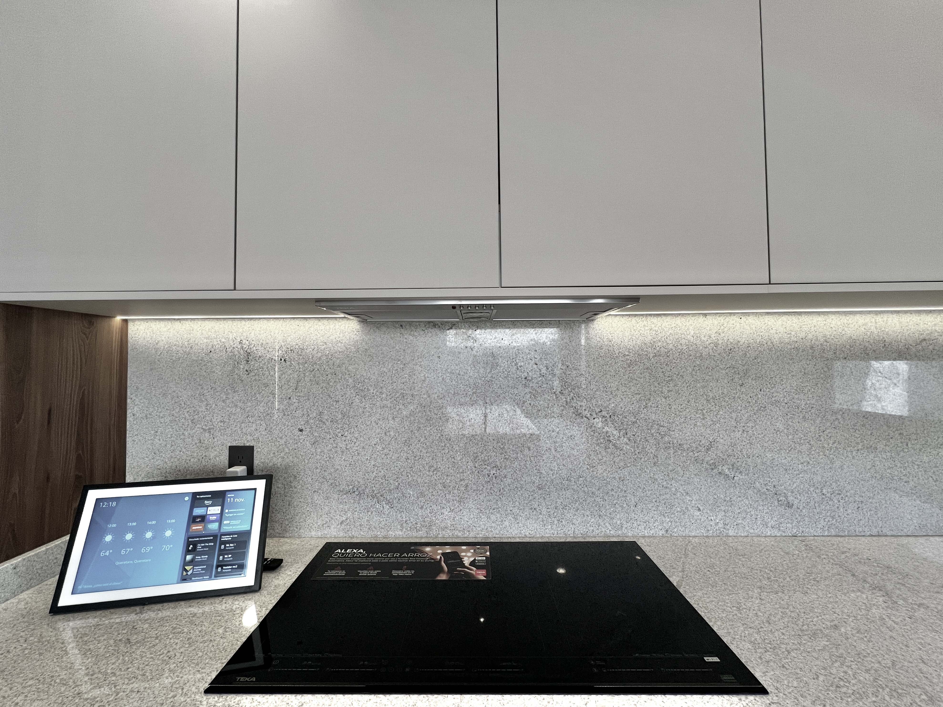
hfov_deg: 106.2
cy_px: 354
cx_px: 472
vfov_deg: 89.9
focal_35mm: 13
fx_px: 354
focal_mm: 1.57
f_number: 1.8
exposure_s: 1/120
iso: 100
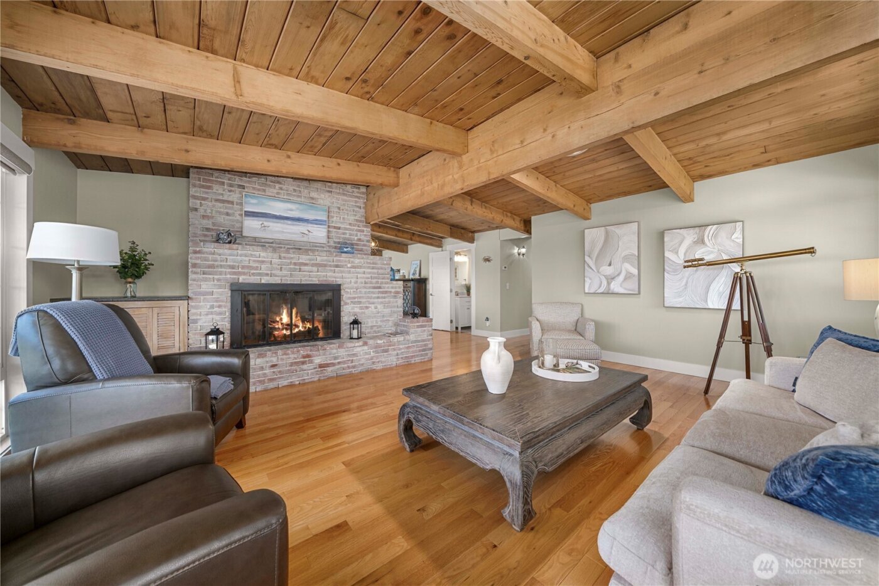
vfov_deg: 90.0
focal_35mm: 12
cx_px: 440
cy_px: 293
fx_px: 293
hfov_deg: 112.6
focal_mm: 12
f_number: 6.3
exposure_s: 1/20
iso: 1000
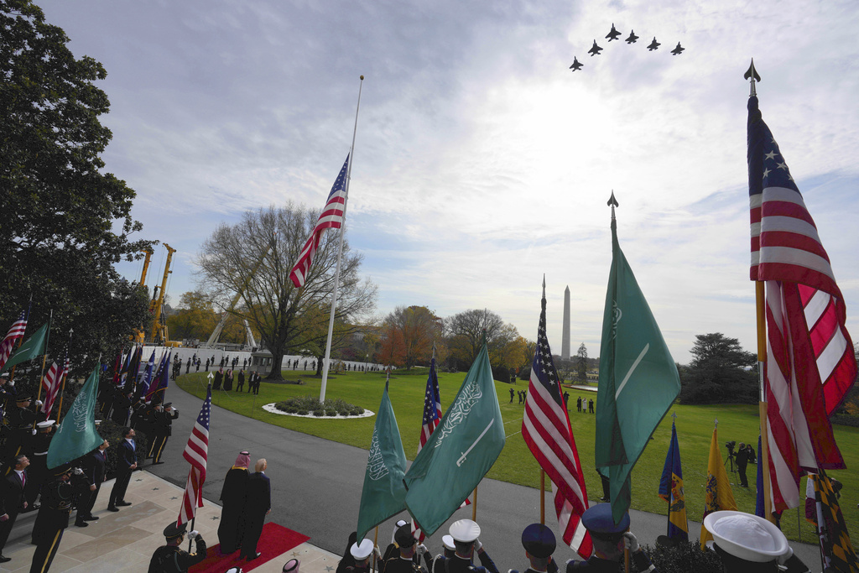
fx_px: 382
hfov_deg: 96.7
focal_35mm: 16
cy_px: 286
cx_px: 430
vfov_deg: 73.8
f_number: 5.6
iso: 125
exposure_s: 1/2000
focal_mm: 16
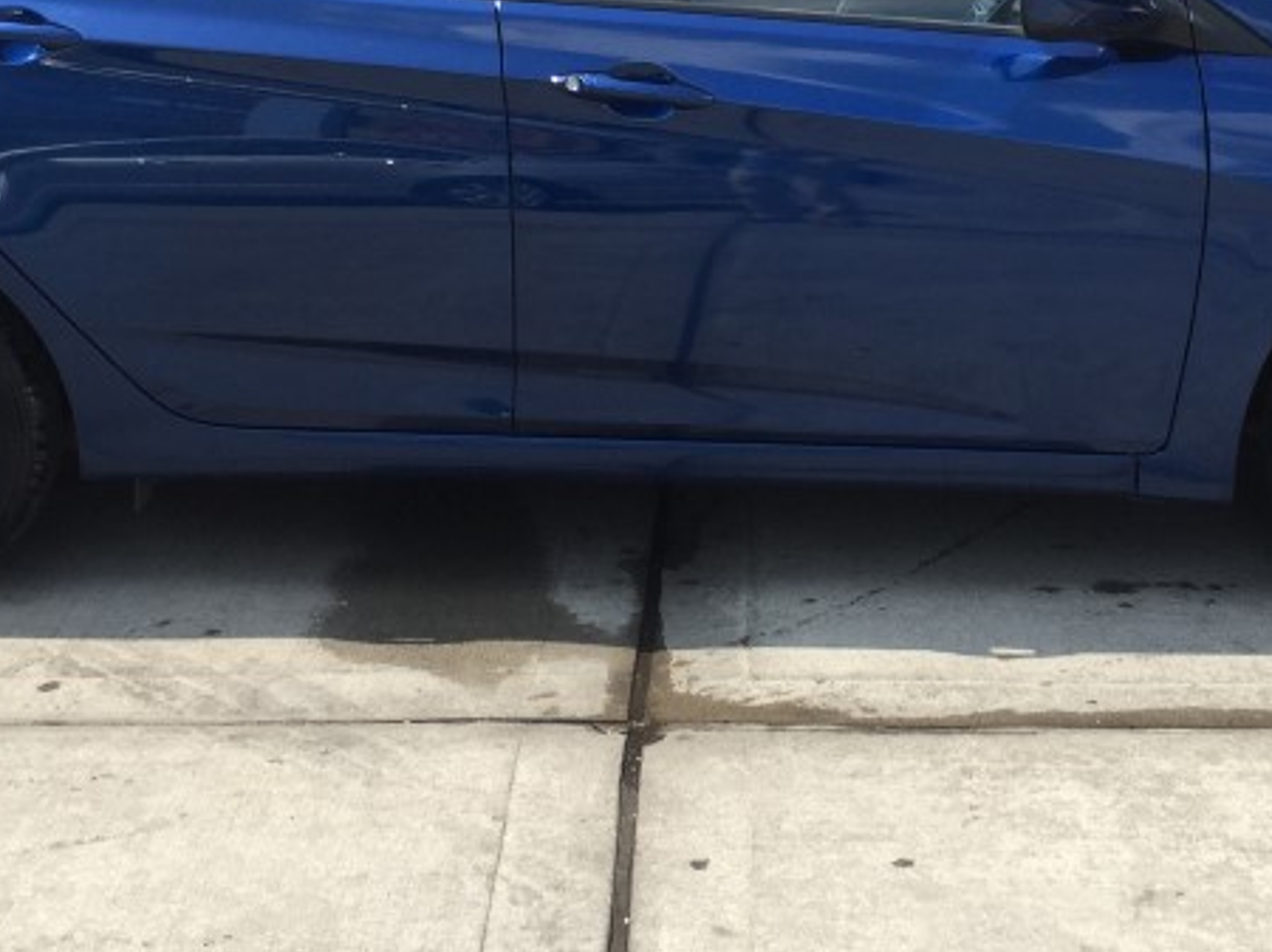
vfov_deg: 21.9
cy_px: 184
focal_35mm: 66
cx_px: 690
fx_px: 2424
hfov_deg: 29.4
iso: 32
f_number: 2.2
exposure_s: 1/1014
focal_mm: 4.15
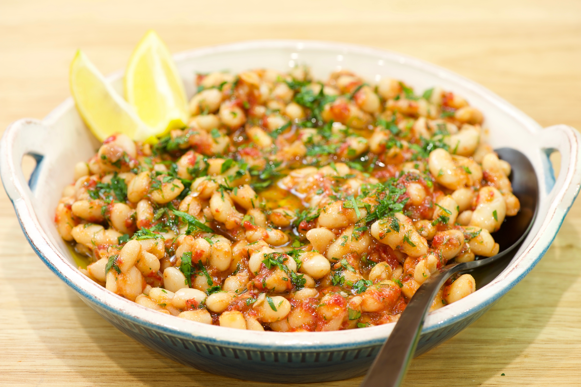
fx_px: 1693
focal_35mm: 105
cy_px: 194
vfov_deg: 13.0
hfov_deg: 19.5
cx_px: 290
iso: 200
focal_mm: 105
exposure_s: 1/1.6
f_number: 7.1
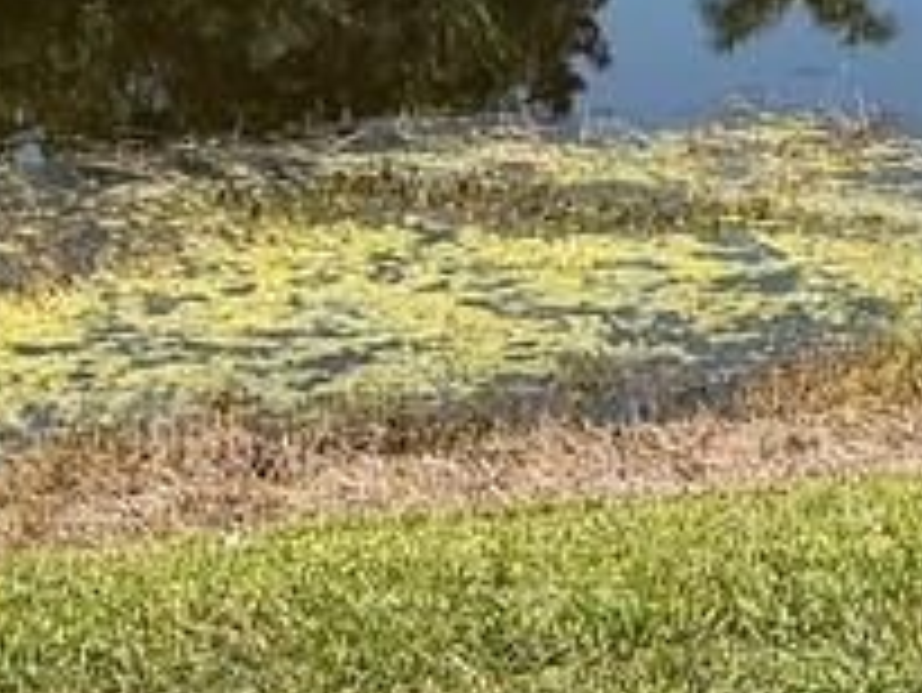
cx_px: 868
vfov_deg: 7.9
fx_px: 4984
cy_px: 135
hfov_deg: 10.5
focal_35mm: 187
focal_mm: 6.76
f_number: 1.78
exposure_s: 1/3425
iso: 80
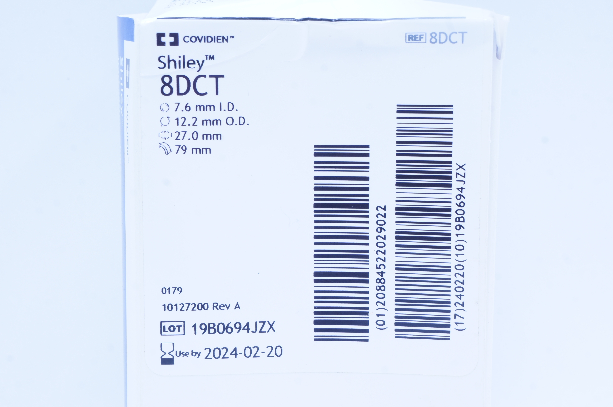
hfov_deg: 24.6
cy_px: 204
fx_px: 1403
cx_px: 306
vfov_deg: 16.5
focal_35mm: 82
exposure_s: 1/10
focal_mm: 55
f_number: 13
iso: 400
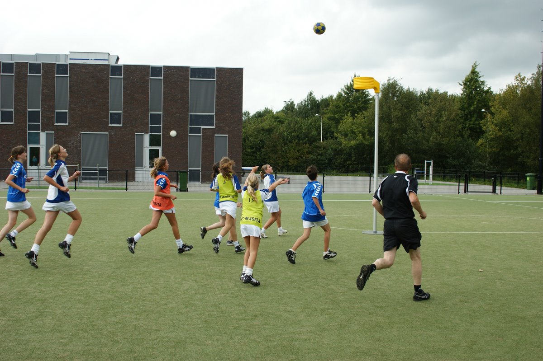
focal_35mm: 42
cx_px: 272
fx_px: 633
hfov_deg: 46.4
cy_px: 180
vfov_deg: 31.9
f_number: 5.6
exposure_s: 1/400
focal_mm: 28
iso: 200
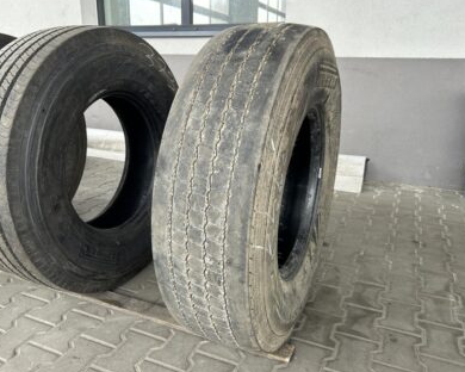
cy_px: 188
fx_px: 385
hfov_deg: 62.2
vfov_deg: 51.5
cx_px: 238
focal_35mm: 28
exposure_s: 1/121
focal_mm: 5.7
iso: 80
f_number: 1.5
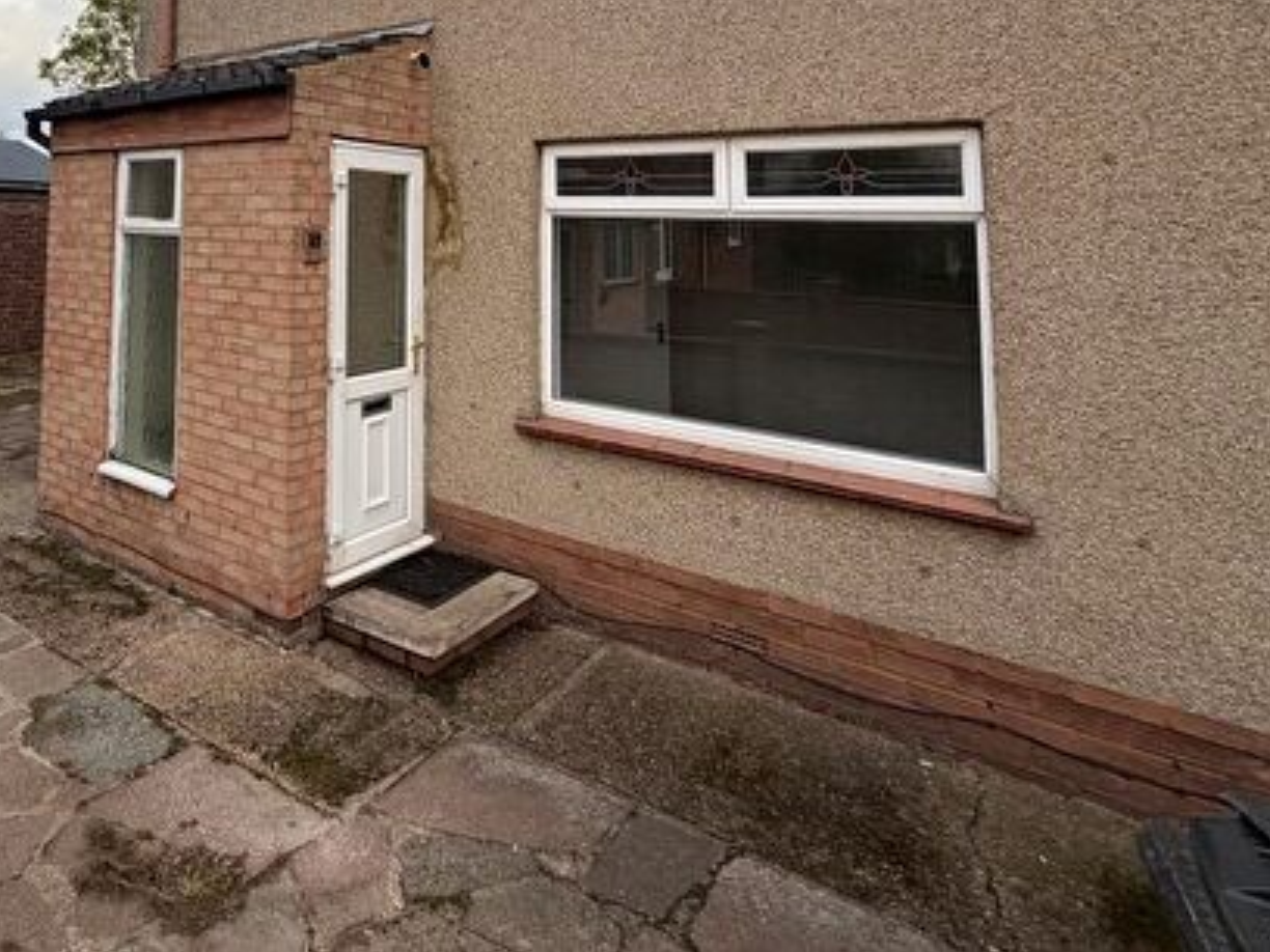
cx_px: 277
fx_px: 881
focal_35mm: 24
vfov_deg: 51.7
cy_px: 138
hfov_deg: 65.9
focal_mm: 2.22
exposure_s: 1/349
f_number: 2.2
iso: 50
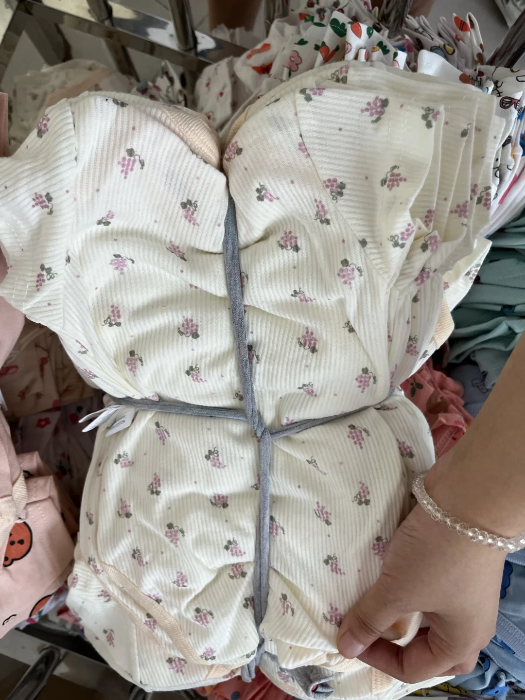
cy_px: 350
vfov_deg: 67.3
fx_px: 526
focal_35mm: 26
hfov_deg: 53.1
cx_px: 262
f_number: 1.6
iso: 125
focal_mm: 5.1
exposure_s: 1/121
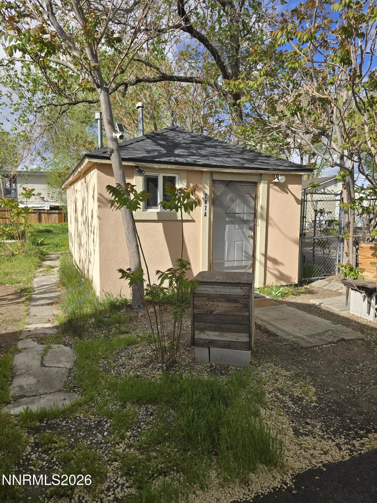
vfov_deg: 73.9
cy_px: 252
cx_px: 188
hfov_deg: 58.9
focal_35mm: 23
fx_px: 334
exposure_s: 1/571
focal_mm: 6.3
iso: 12
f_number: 1.7
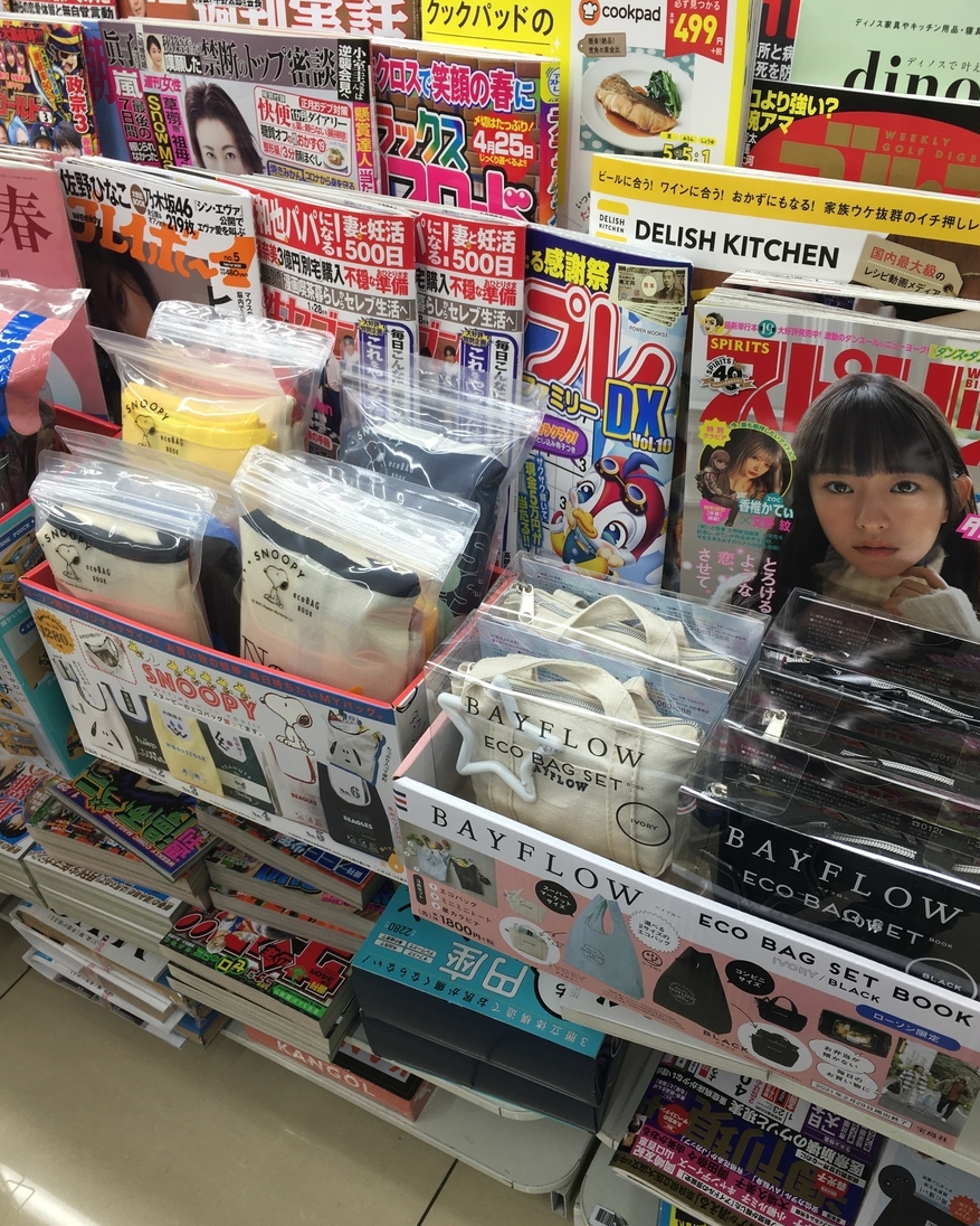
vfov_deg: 57.1
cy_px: 667
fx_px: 1124
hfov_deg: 47.1
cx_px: 496
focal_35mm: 31
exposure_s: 1/60
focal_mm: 4.15
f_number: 2.2
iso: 25
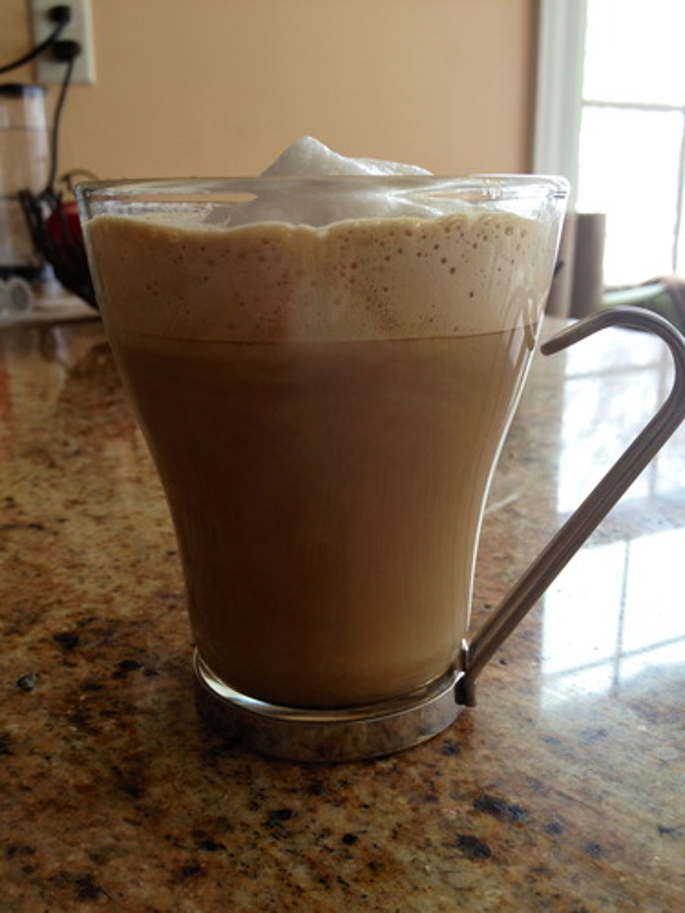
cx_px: 342
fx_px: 923
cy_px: 456
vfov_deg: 52.6
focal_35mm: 35
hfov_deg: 40.7
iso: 50
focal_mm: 4.28
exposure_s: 1/30
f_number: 2.4
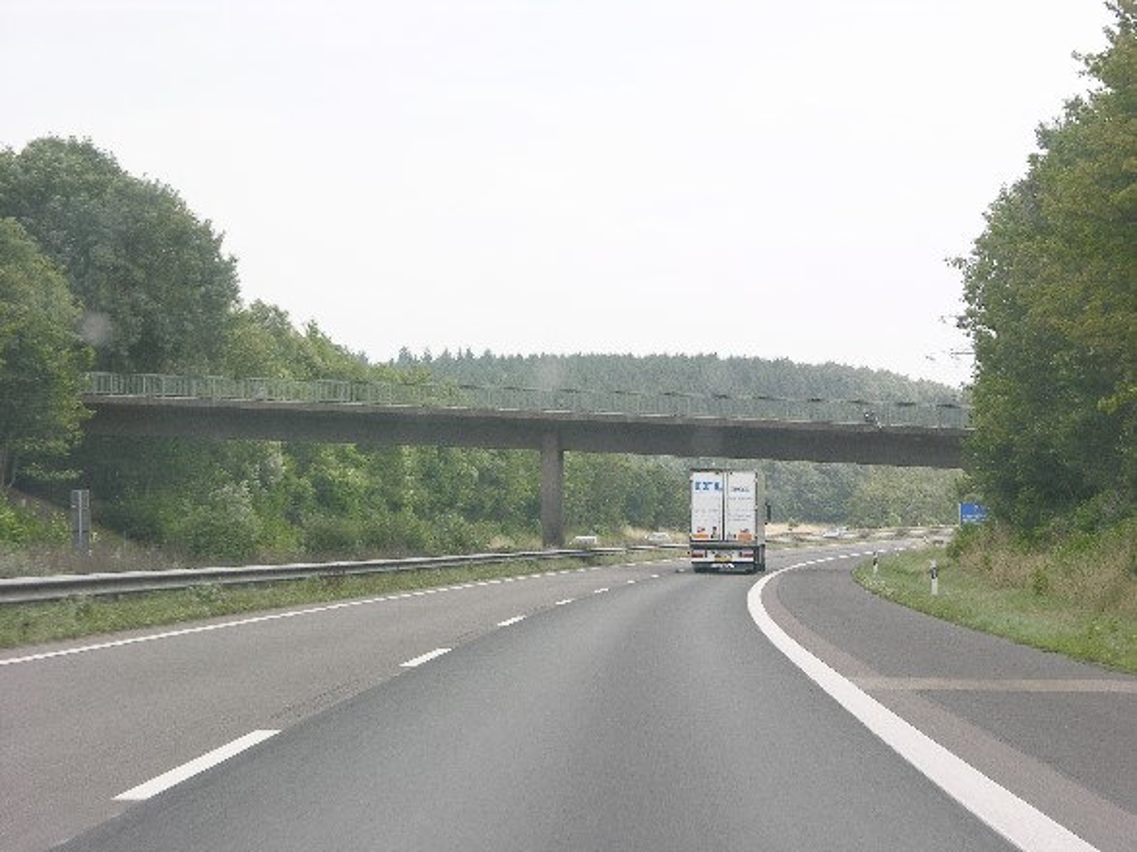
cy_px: 426
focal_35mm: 120
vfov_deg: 12.3
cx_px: 568
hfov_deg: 16.4
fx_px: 3941
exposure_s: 1/134
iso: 50
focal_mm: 29.5
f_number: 5.3
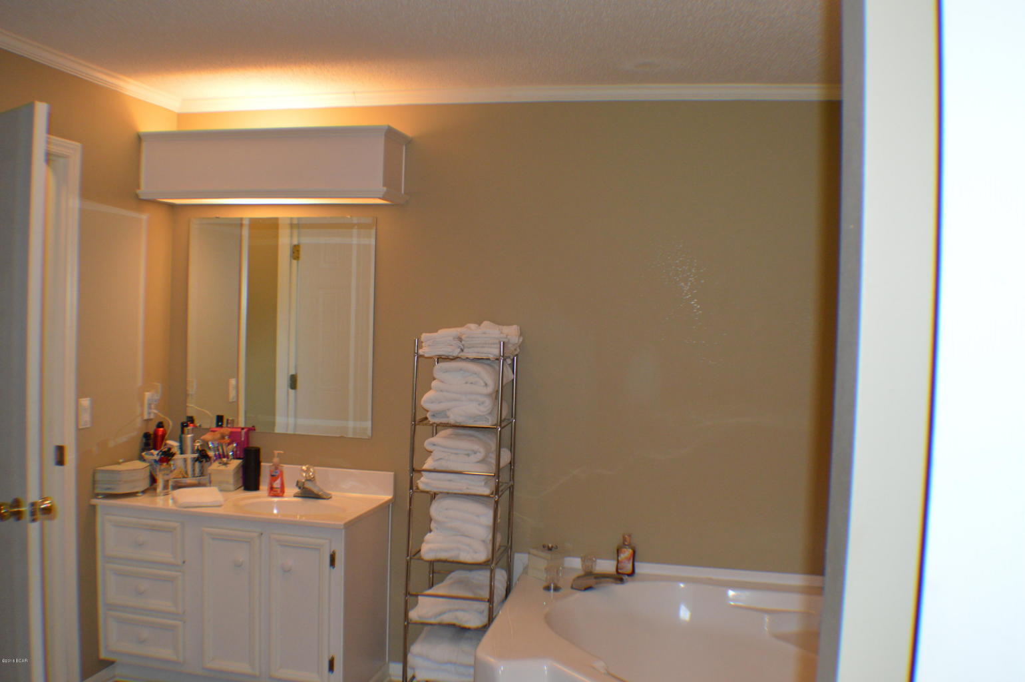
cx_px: 512
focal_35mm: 39
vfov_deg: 34.1
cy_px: 341
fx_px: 1109
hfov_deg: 49.6
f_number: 4.2
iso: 800
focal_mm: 26
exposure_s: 1/60
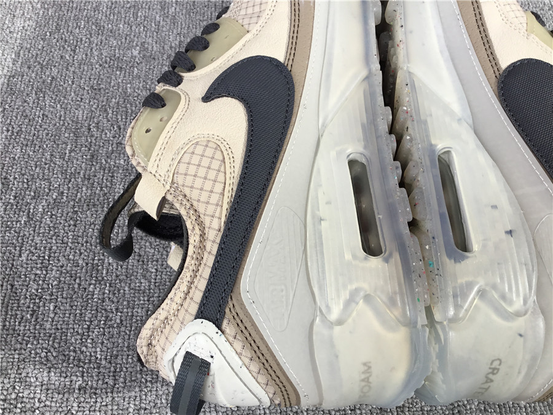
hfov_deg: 58.4
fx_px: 495
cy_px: 208
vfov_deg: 45.4
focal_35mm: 31
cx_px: 276
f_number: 2.4
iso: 25
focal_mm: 3.3
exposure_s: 1/115
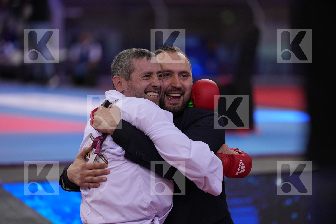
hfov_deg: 10.3
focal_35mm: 200
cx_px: 168
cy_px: 112
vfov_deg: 6.9
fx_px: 1867
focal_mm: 200
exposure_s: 1/1000
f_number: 2.8
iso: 2500
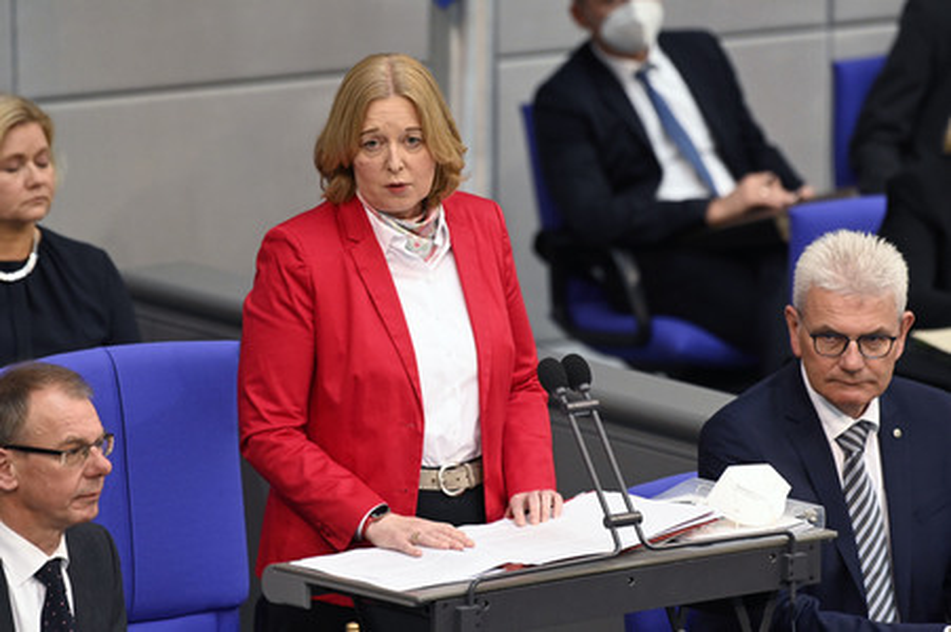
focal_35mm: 400
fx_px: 10559
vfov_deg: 3.4
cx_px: 476
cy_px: 316
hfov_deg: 5.2
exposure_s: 1/250
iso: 6400
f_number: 5.6
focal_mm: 400
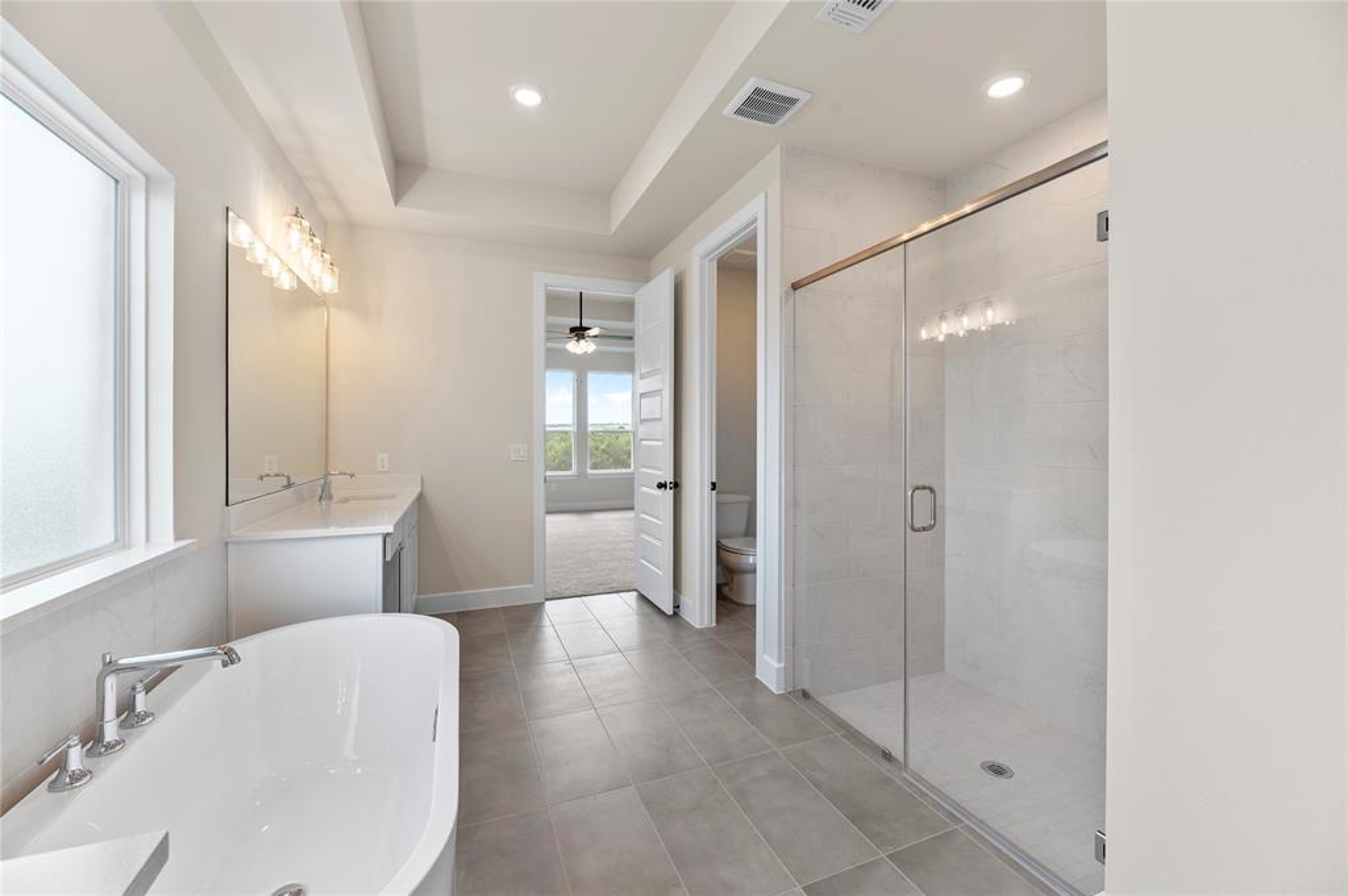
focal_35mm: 14
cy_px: 448
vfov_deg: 81.1
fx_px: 524
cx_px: 674
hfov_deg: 104.3
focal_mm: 14
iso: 100
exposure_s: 1/100
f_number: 8
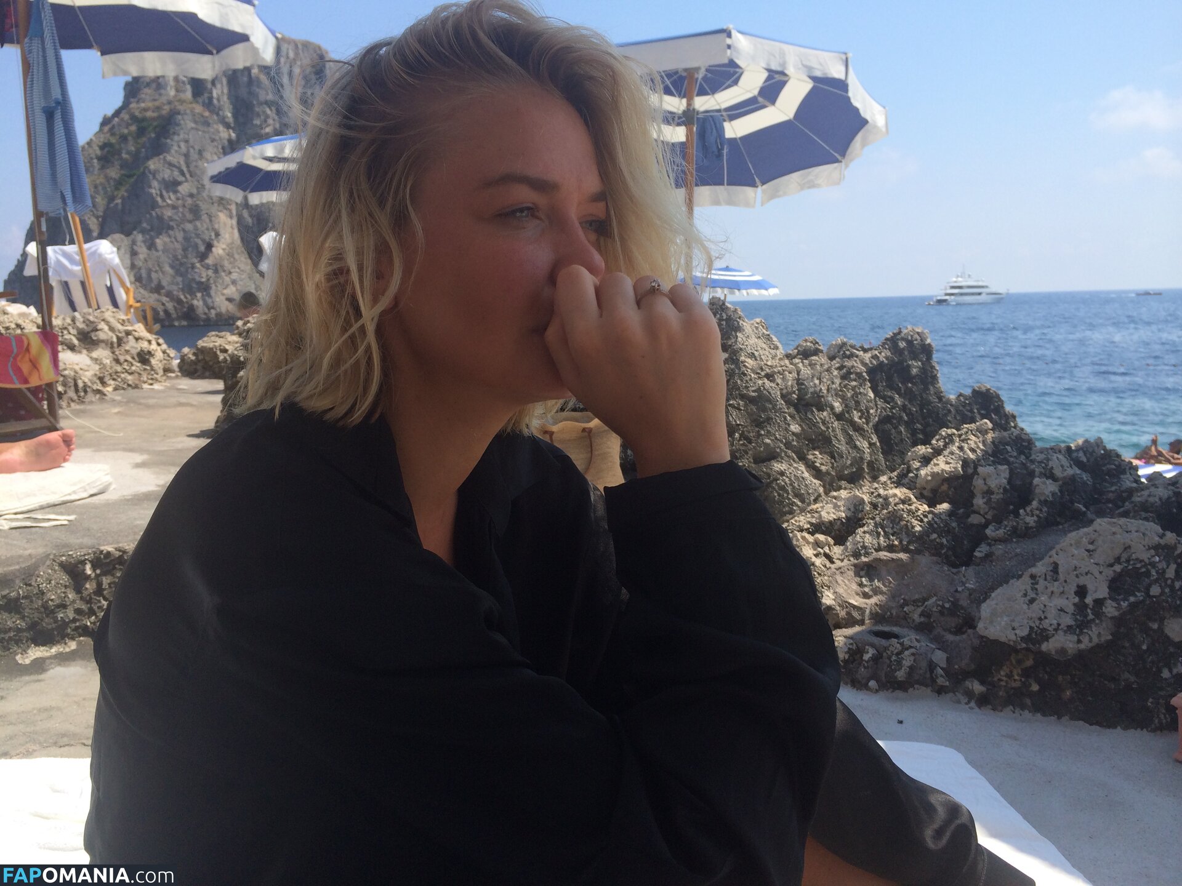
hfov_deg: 60.0
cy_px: 443
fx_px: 1024
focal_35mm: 30
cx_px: 591
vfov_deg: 46.8
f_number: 2.2
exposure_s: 1/1786
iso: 32
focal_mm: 4.12
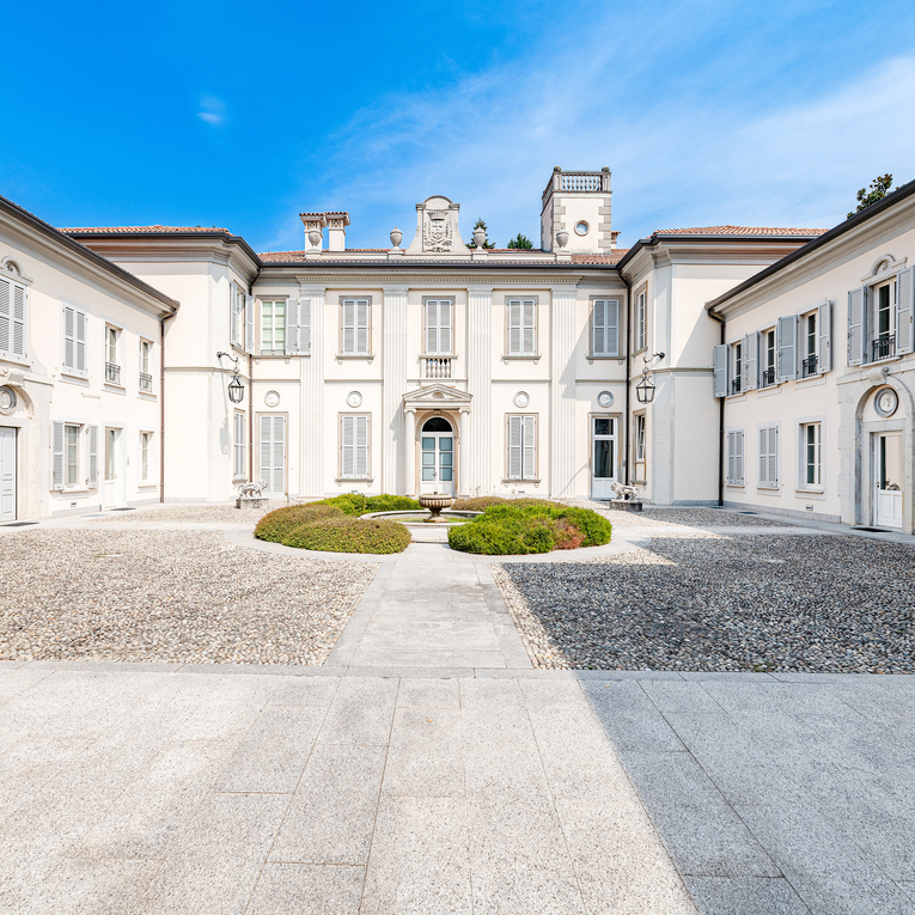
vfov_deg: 80.7
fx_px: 538
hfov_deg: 80.6
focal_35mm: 18
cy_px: 457
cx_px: 428
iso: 64
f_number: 9
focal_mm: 14
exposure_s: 1/800
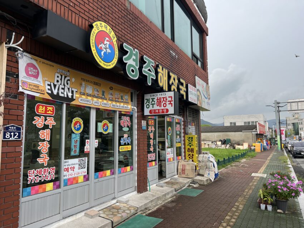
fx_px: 228
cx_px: 152
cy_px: 114
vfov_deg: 53.1
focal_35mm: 26
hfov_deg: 67.3
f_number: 1.5
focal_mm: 5.7
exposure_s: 1/227
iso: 40
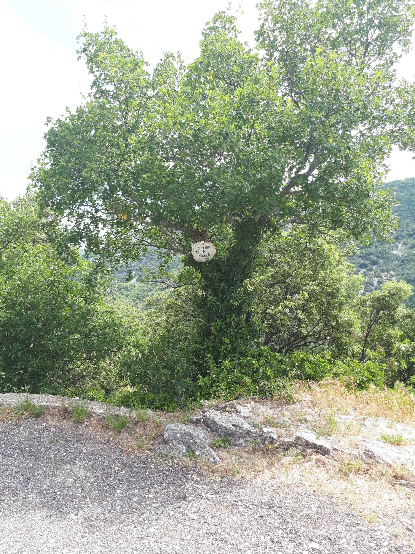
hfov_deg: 51.4
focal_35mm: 27
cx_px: 208
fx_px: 432
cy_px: 277
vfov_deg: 65.3
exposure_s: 1/354
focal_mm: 3.6
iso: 40
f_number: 1.9
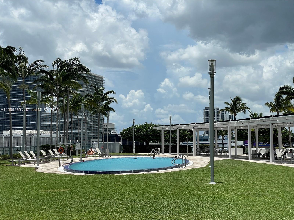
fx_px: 442
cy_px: 110
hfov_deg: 36.8
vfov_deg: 28.0
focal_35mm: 52
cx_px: 147
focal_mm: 6
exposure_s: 1/3984
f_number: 2
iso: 25
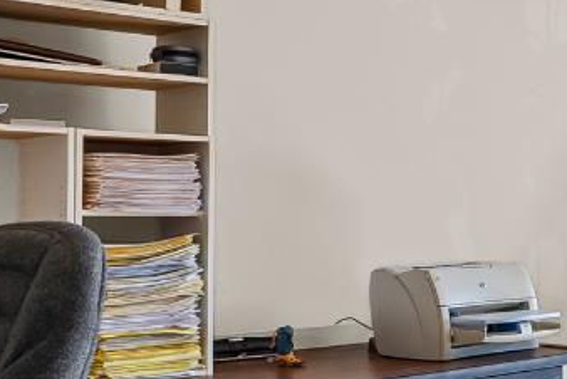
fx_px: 1119
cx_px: 835
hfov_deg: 23.3
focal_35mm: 71
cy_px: 173
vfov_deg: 19.2
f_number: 8
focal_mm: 16
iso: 800
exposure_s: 1/10
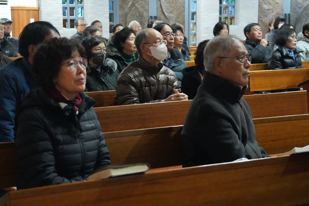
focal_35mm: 80
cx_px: 154
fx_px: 682
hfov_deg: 25.5
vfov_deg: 17.2
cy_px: 103
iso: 10000
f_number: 5.6
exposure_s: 1/80
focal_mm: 53
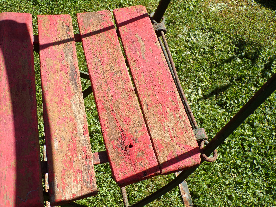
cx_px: 138
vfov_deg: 38.7
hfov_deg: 50.1
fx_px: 295
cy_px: 104
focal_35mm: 37
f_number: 4.9
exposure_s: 1/280
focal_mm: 6.6
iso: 80
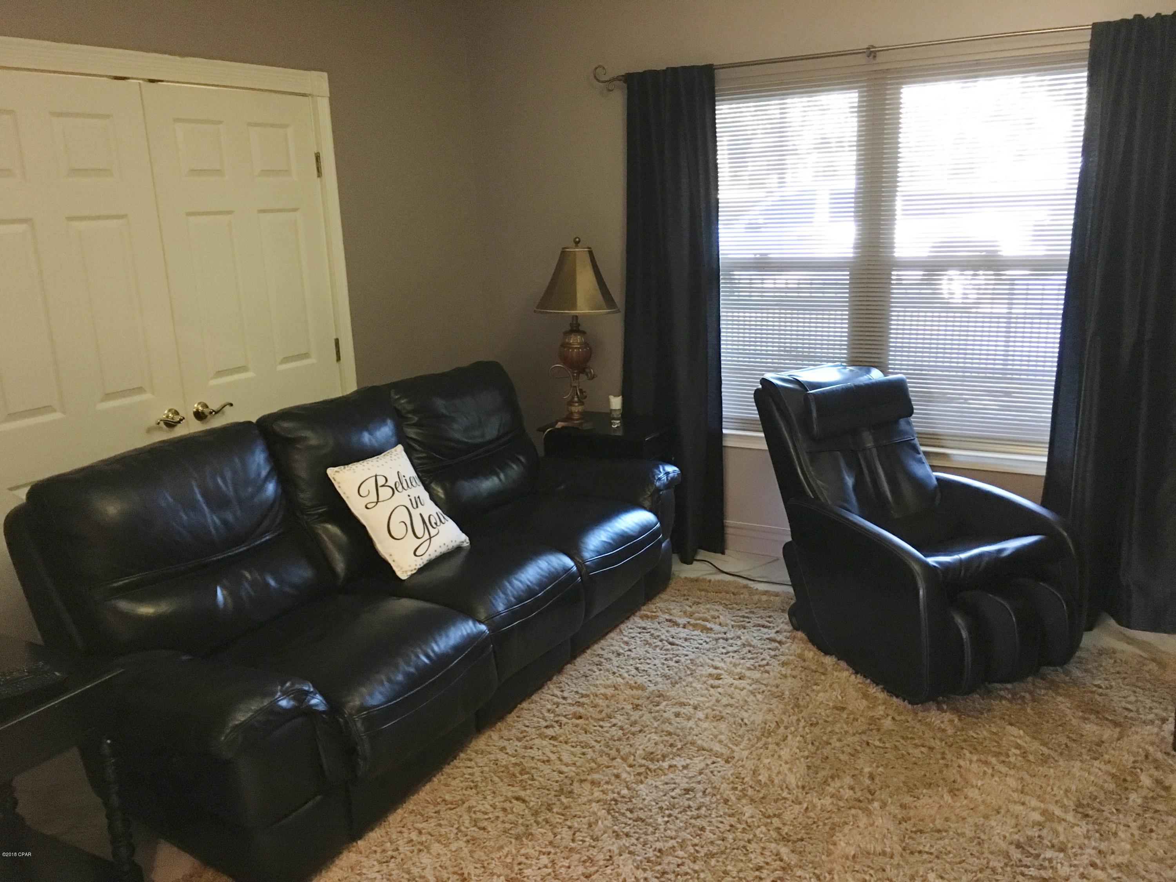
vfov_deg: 48.2
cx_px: 588
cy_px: 441
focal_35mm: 29
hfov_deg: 61.7
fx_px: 985
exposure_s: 1/15
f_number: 2.2
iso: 200
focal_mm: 4.15
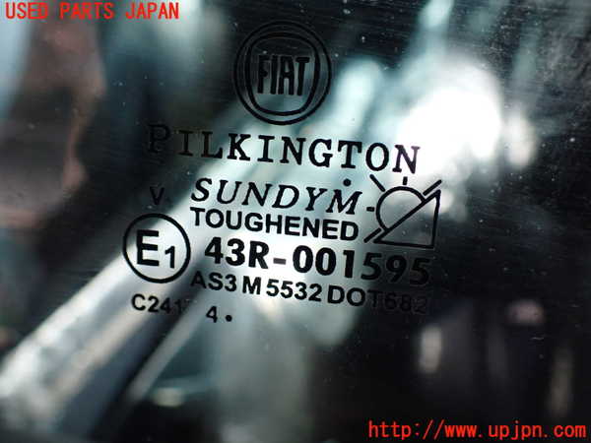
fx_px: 512
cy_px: 222
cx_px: 296
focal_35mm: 30
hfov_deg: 60.0
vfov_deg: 46.8
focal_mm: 5.4
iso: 400
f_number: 2.3
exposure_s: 1/125
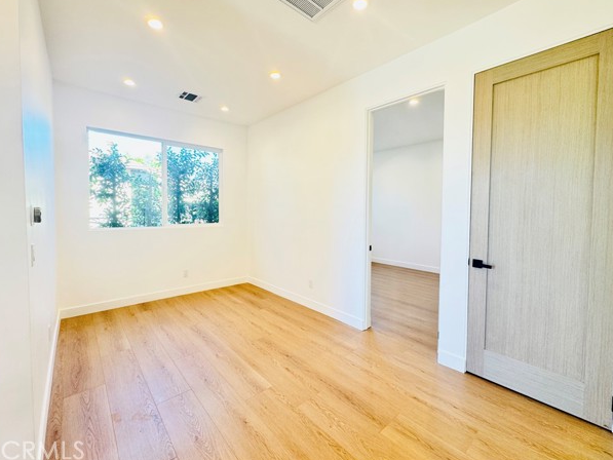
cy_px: 219
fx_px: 266
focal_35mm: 15
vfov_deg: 81.7
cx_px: 317
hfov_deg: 98.1
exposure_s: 1/60
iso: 160
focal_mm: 2.22
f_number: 2.2
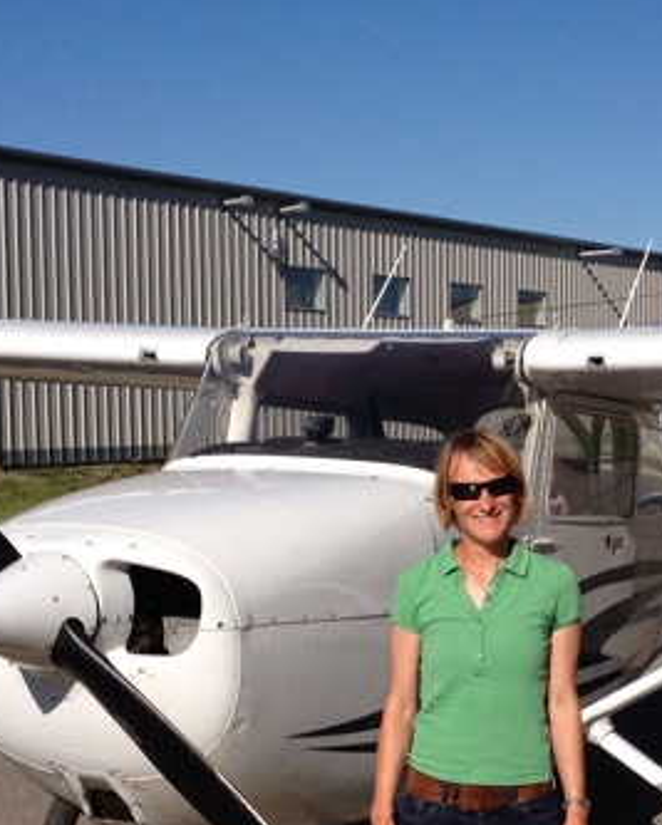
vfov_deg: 23.2
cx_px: 479
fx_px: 2005
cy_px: 505
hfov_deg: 18.6
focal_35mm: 82
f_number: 2.4
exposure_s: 1/3067
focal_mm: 4.28
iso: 64
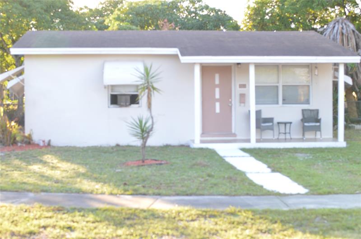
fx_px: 751
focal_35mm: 75
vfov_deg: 18.1
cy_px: 120
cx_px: 180
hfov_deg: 27.0
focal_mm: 50
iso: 220
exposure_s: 1/125
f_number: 4
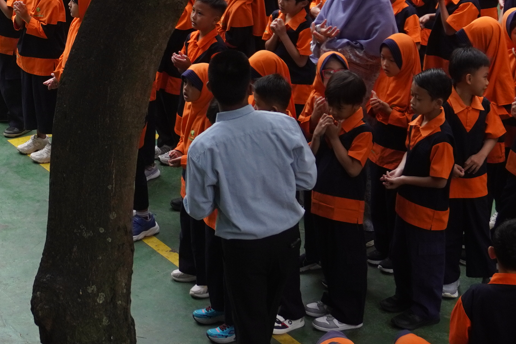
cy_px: -110
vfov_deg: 10.8
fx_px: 1777
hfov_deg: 16.2
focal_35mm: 124
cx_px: 12
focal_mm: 26
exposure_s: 1/160
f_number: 4.5
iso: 320
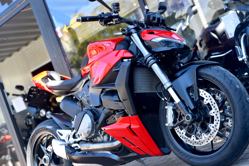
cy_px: 83
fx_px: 429
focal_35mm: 62
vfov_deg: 21.9
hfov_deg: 32.4
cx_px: 124
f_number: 2.8
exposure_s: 1/60
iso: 100
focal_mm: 62
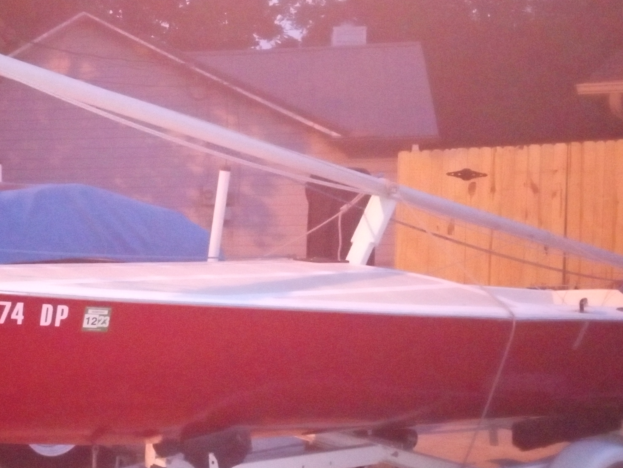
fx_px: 1062
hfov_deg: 32.2
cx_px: 169
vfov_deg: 24.8
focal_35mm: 59
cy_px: 290
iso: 2725
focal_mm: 3.71
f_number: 2.2
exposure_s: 1/14.3
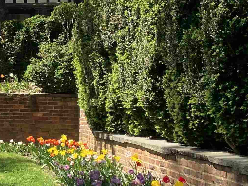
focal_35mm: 103
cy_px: 68
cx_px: -186
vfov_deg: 14.3
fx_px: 738
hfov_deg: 16.3
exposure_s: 1/1808
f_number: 1.8
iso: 32
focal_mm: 4.25
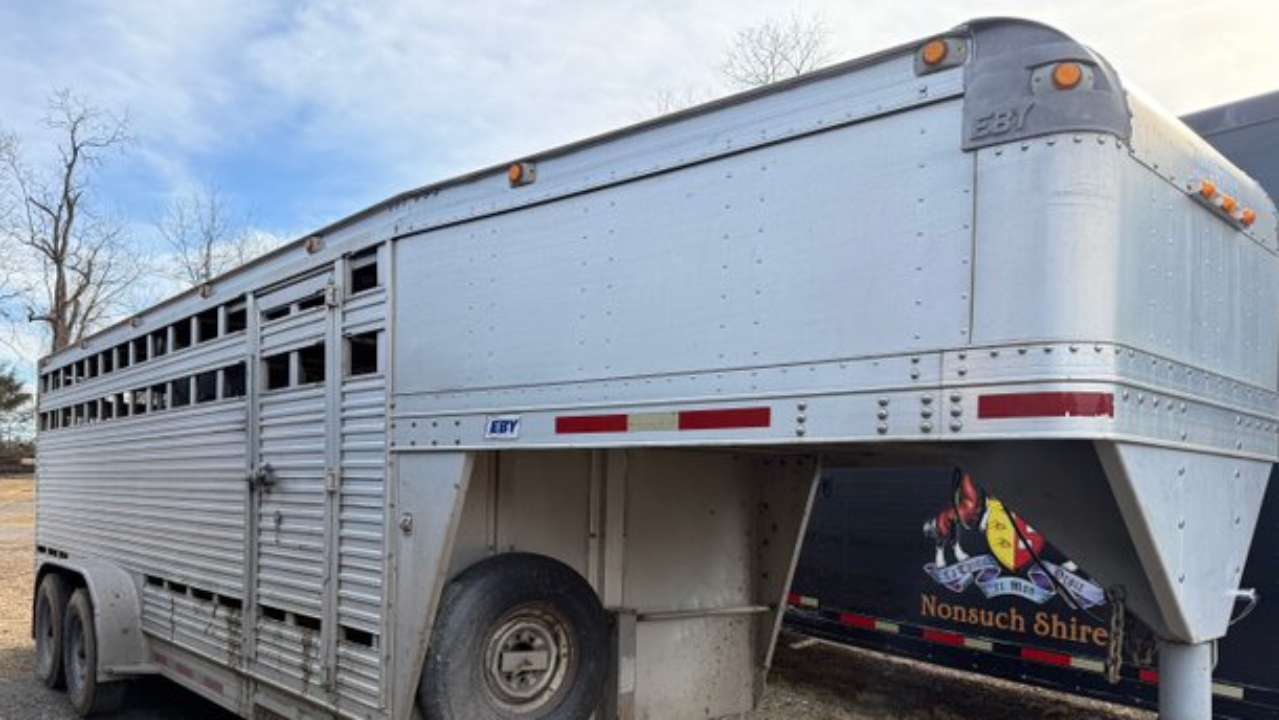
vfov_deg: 42.2
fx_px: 916
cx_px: 627
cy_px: 493
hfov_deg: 69.8
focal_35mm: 27
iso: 100
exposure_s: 1/1812
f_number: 1.78
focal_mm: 6.76
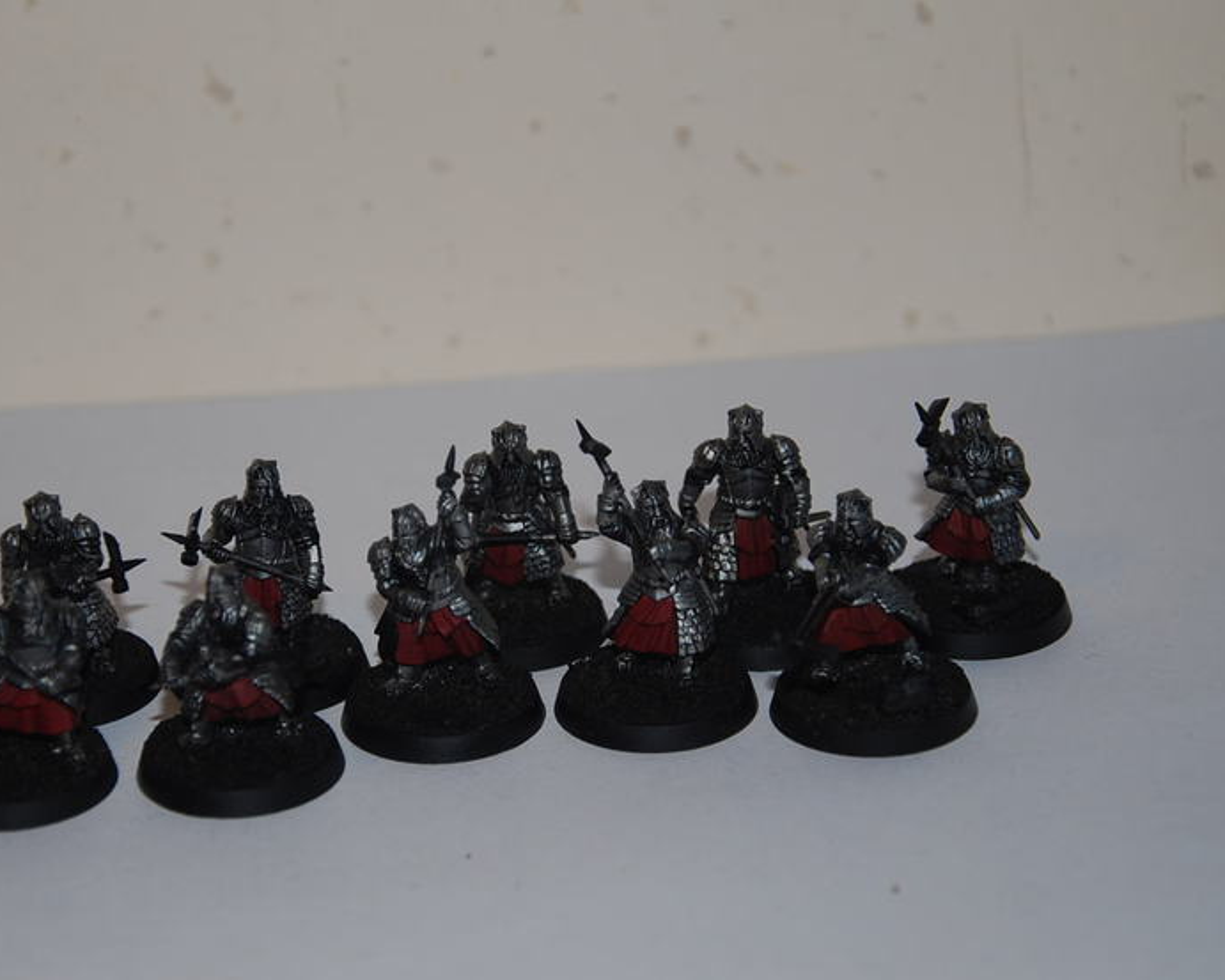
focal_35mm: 121
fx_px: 4388
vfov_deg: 12.7
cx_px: 441
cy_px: 534
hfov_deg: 15.9
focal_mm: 58
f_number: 5.3
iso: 100
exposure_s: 1/125
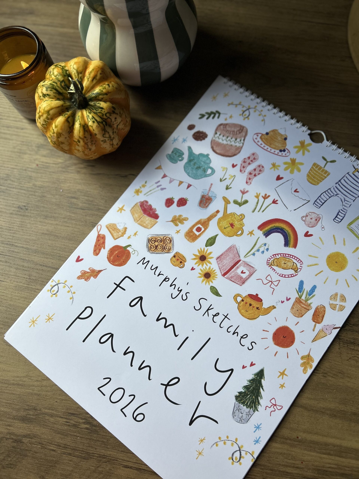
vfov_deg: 67.3
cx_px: 180
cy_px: 240
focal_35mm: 26
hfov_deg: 53.1
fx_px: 360
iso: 50
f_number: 1.5
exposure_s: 1/853
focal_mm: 5.7
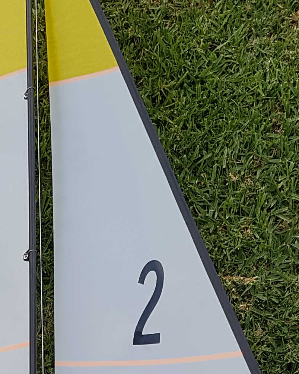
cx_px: 45
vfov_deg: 17.4
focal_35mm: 102
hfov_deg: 15.0
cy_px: 515
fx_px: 1128
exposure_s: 1/171
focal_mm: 4.2
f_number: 1.7
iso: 50
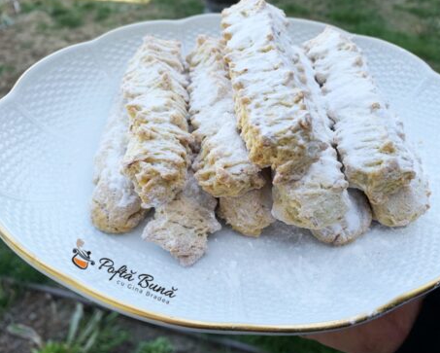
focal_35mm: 28
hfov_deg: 62.0
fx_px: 365
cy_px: 176
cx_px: 242
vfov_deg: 51.6
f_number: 1.8
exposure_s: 1/270
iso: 25
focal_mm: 4.25
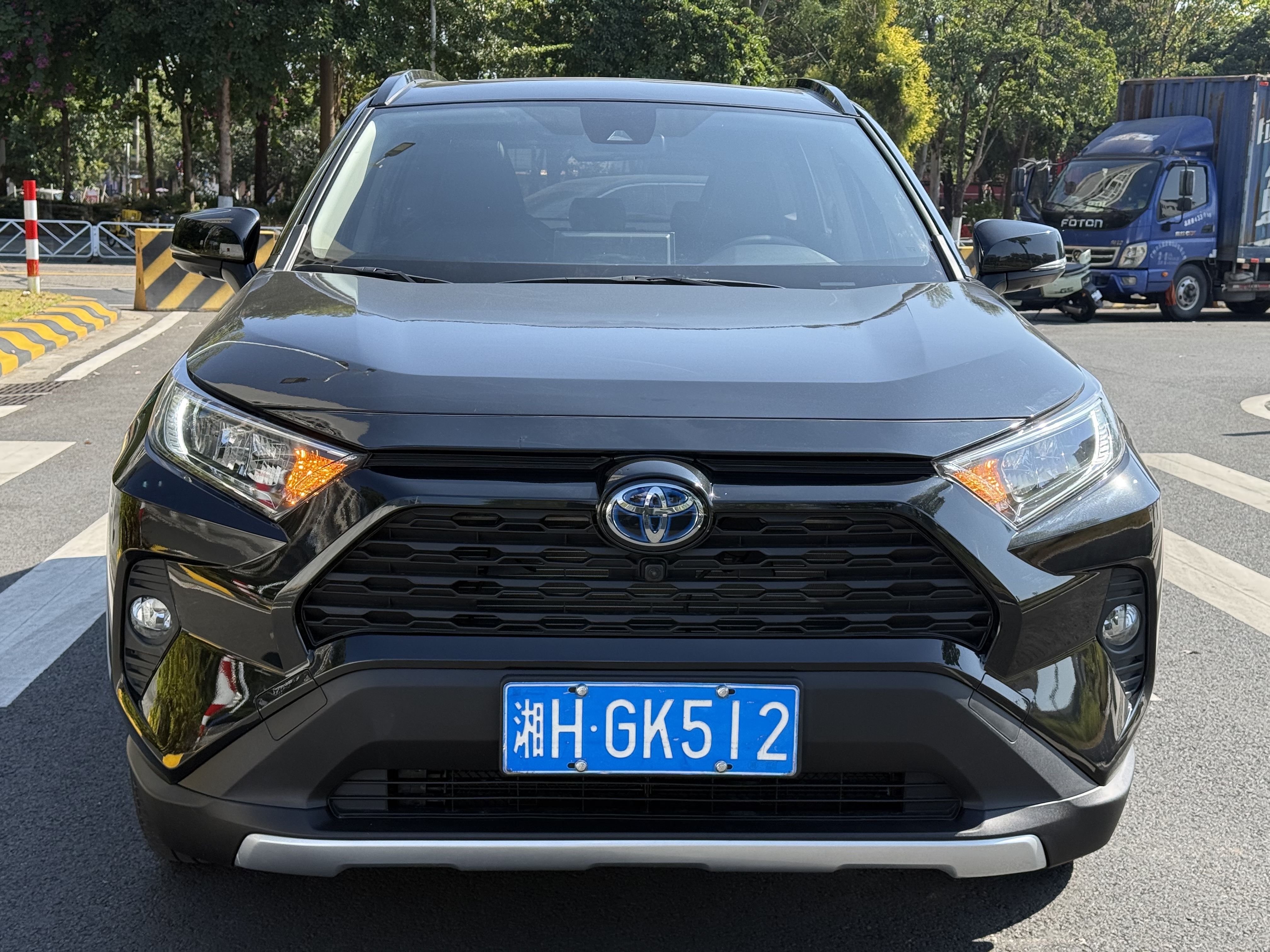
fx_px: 1761
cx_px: 635
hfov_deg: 39.7
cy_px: 476
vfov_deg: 30.3
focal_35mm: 48
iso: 80
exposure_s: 1/1403
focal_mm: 6.76
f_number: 1.78
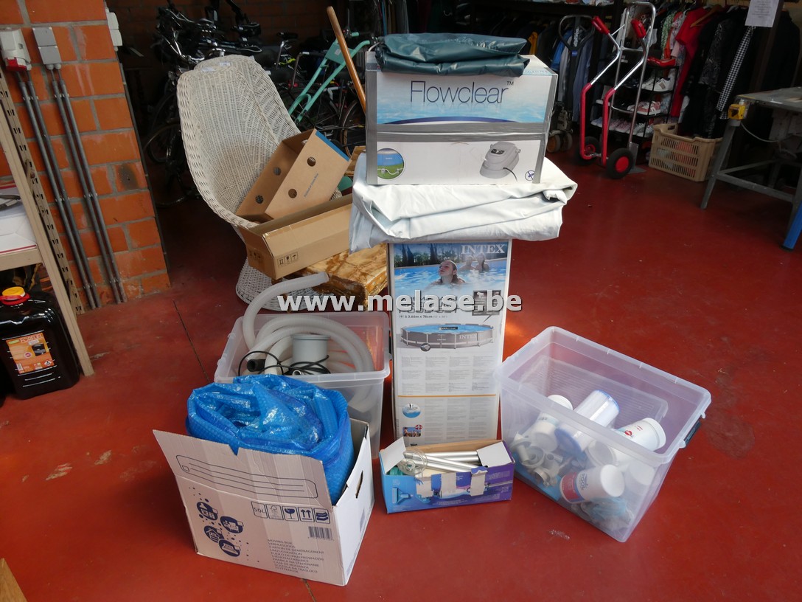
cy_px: 301
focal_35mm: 24
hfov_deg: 71.6
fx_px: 556
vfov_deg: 56.8
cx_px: 401
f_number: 3.3
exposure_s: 1/80
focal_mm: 4.3
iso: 80
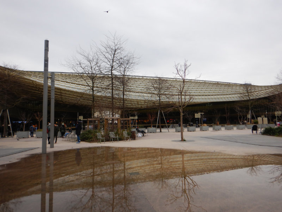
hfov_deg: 71.6
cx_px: 141
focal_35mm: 24
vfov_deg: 56.8
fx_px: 196
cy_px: 106
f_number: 2.8
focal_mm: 4.3
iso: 125
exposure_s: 1/500
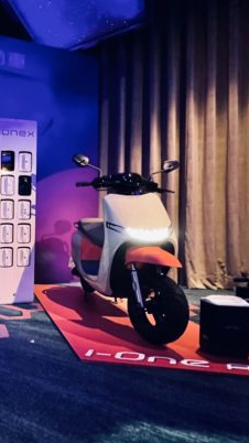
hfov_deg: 35.6
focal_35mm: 22
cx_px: -72
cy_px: 237
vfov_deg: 81.1
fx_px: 258
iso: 1000
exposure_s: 1/52
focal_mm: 1.57
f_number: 1.8
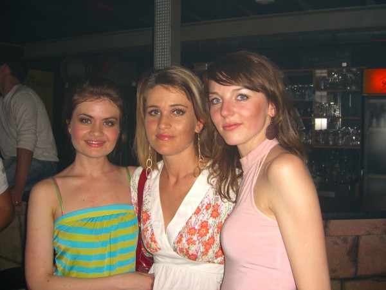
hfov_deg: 49.0
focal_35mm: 38
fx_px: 424
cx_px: 193
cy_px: 145
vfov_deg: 37.7
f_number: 2.8
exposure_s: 1/60
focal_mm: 7.9
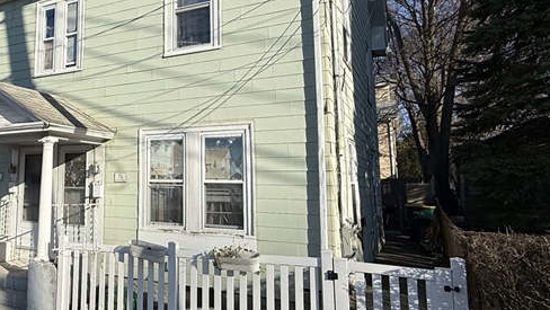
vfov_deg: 36.6
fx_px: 467
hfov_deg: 57.3
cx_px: 124
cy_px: 127
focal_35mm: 32
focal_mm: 2.22
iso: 50
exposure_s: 1/3289
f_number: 2.2
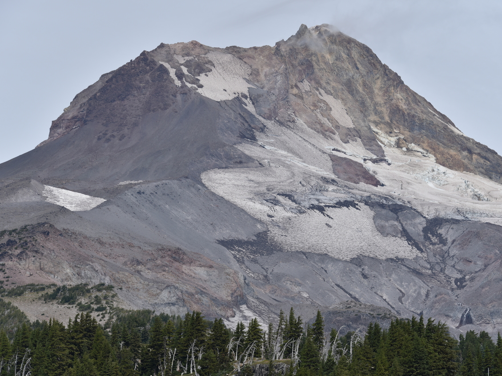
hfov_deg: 14.8
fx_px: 1929
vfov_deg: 11.2
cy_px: 189
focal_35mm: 133
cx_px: 263
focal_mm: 122
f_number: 9
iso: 100
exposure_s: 1/320
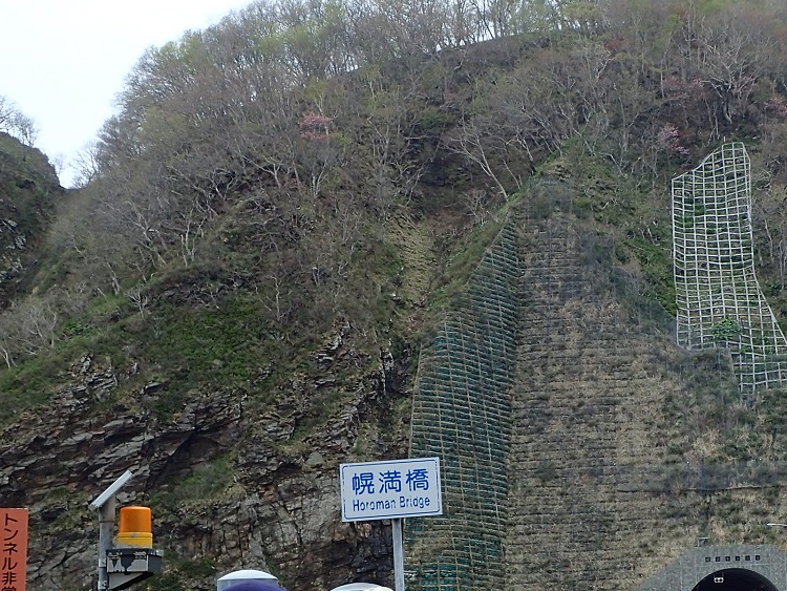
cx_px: 634
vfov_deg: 24.2
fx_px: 1365
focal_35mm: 60
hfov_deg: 31.3
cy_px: 445
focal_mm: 5.5
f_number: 3.2
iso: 100
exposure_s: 1/400
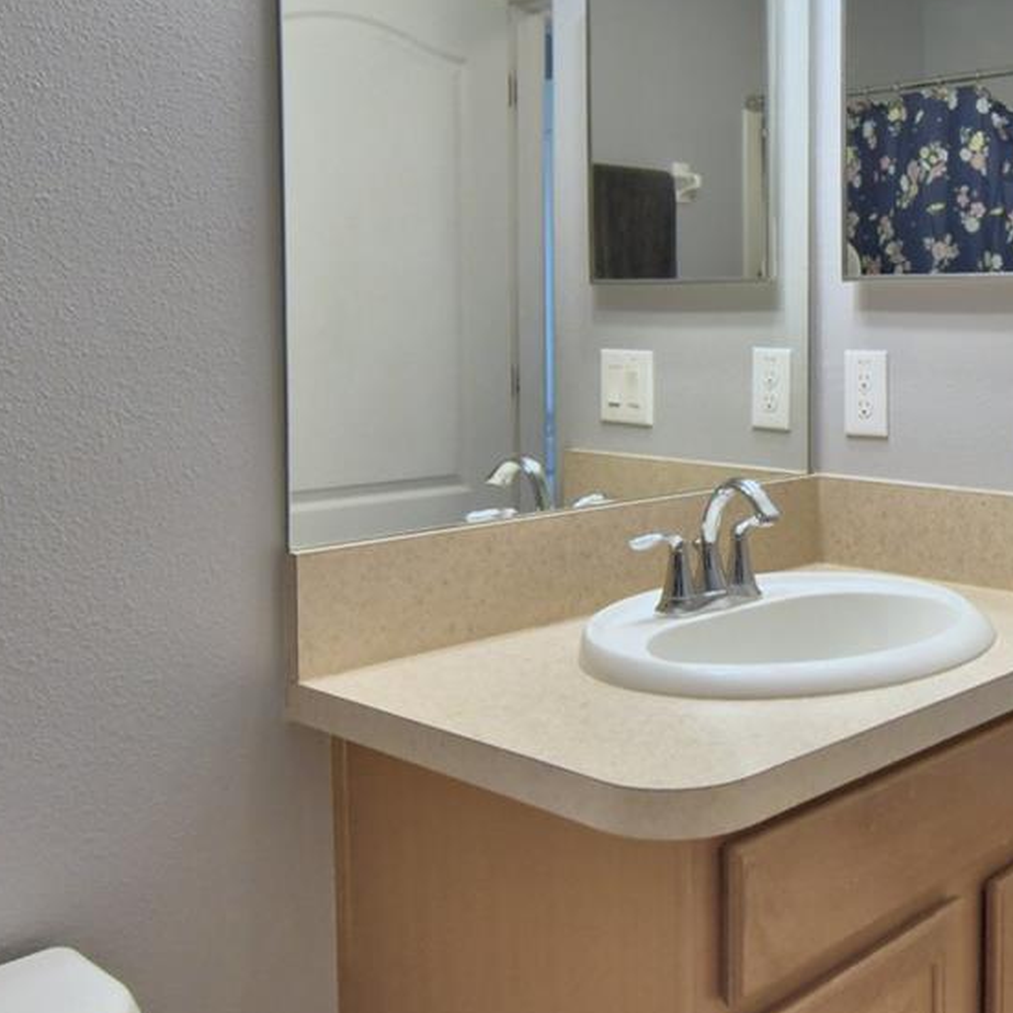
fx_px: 1225
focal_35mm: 37
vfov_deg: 44.5
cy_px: 373
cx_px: 917
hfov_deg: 41.3
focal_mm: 10
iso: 400
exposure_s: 1/80
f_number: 4.5
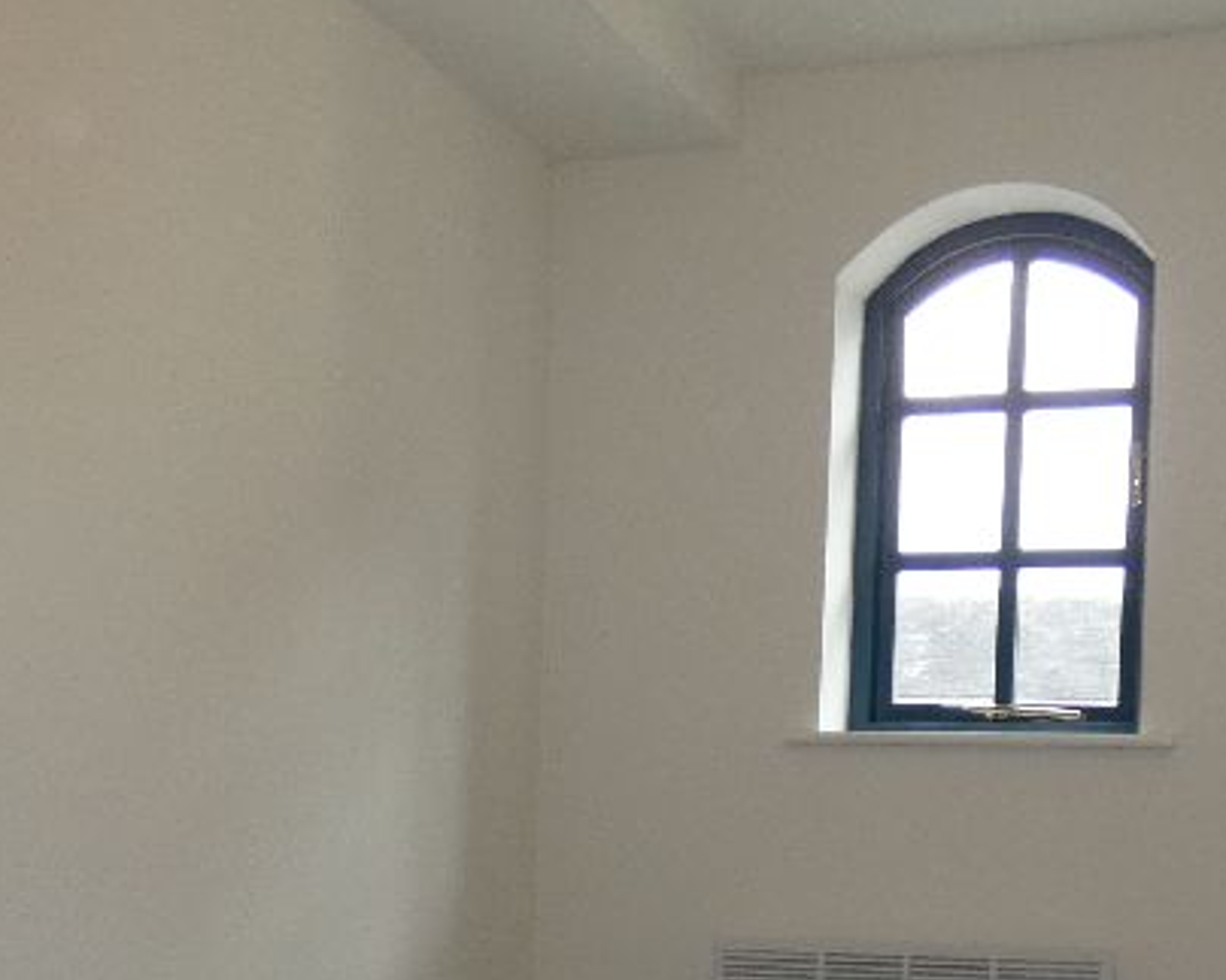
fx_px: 2104
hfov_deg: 32.5
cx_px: 686
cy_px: 995
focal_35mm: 58
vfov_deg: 24.9
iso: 100
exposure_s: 1/60
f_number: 2.8
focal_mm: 3.6
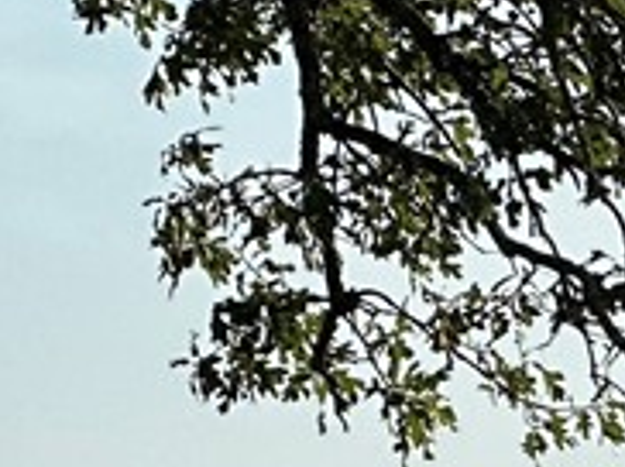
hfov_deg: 4.5
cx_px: 1363
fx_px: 7826
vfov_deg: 3.4
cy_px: 800
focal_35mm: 434
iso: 32
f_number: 2.8
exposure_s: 1/1054
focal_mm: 9
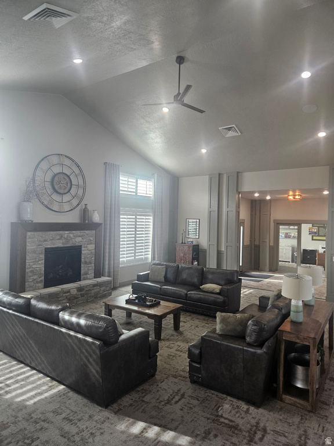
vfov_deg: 73.9
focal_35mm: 23
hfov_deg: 58.9
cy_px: 223
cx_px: 167
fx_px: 296
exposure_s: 1/120
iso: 160
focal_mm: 5.4
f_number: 1.8
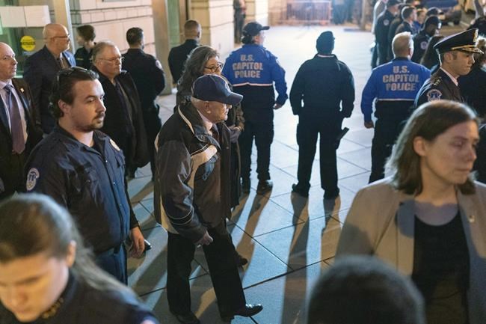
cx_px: 243
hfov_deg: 54.4
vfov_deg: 37.8
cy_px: 162
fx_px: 472
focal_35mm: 35
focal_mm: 35
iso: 8000
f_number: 1.8
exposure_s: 1/320
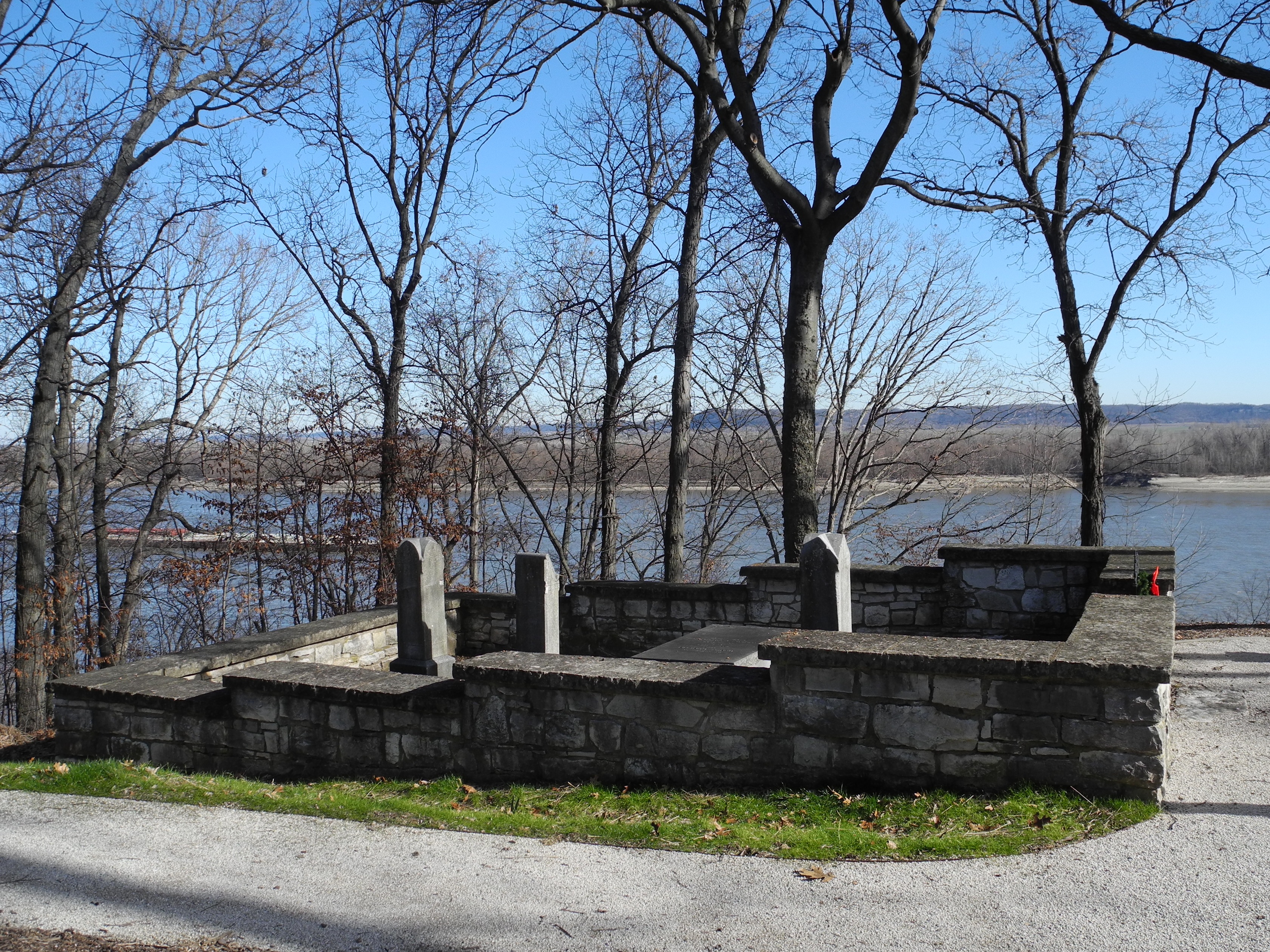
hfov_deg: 63.4
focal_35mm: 28
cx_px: 635
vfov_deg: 49.7
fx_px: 1027
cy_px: 476
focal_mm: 6
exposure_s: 1/910
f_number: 3.5
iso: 100
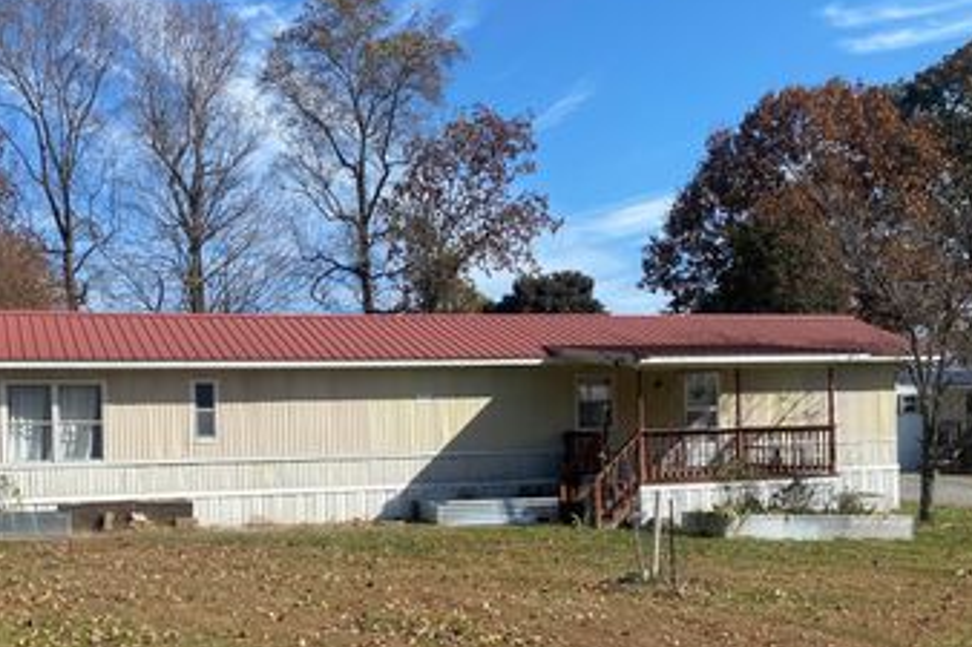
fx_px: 1079
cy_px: 450
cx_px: 302
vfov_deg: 33.0
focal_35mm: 40
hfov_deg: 47.5
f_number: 1.8
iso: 32
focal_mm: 4.25
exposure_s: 1/2571
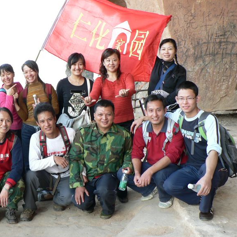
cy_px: 114
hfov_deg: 33.2
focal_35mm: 50
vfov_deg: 34.0
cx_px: 52
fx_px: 387
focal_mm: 6
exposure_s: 1/40
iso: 80
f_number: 2.8
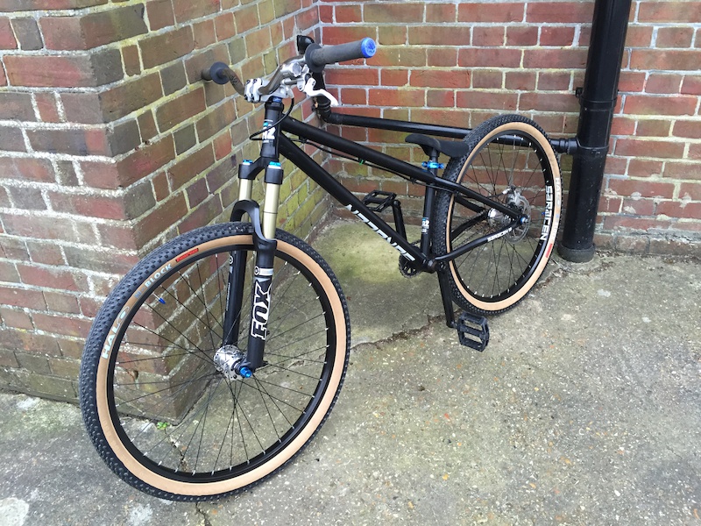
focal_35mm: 29
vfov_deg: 48.2
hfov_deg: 61.7
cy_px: 263
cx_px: 350
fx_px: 587
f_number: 2.2
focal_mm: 4.15
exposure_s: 1/30
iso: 50
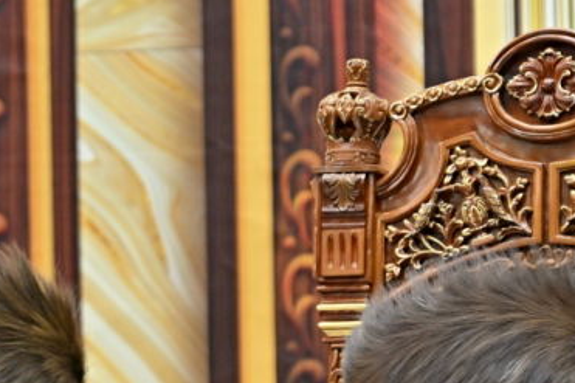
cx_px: 439
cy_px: 355
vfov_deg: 1.7
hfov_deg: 2.5
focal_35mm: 828
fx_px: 13218
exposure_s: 1/400
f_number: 2.8
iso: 250
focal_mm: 200
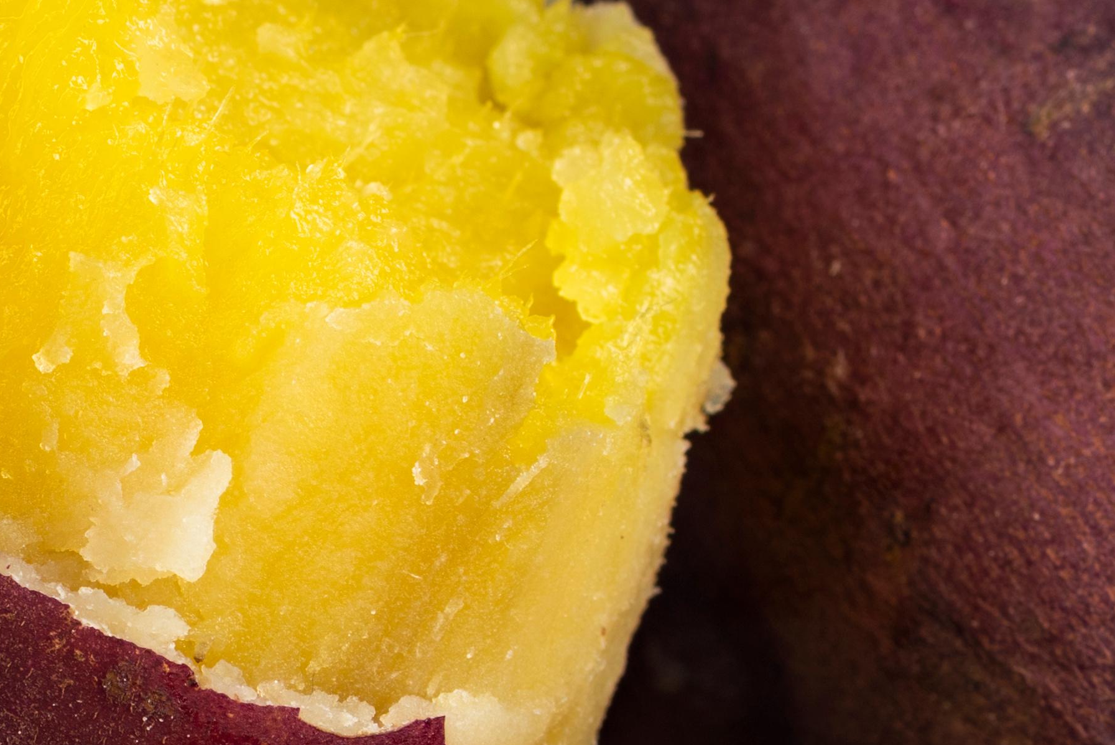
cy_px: 533
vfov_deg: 3.2
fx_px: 13354
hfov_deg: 4.8
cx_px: 231
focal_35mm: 431
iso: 64
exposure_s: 1/250
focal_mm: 105
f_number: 11
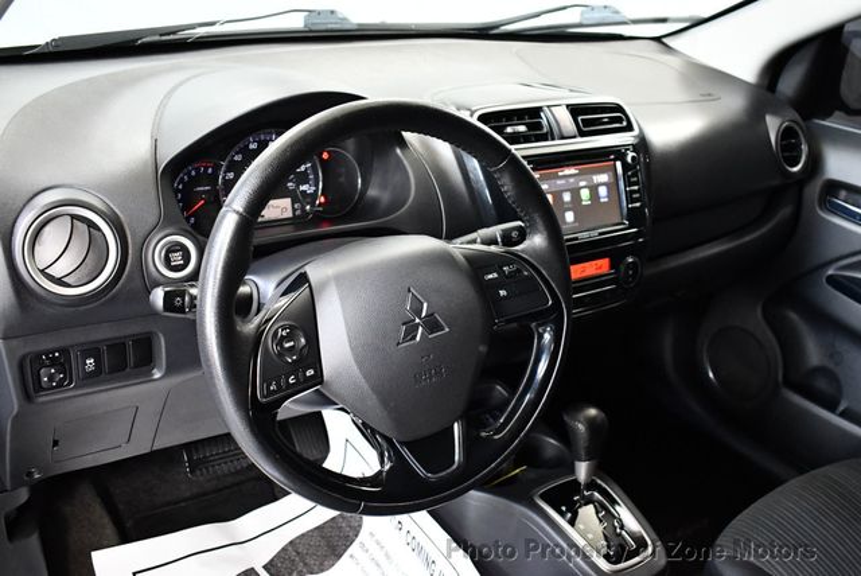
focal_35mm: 36
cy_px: 288
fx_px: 862
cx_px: 430
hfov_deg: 53.1
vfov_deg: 36.9
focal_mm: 18
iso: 3200
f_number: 3.5
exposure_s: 1/60
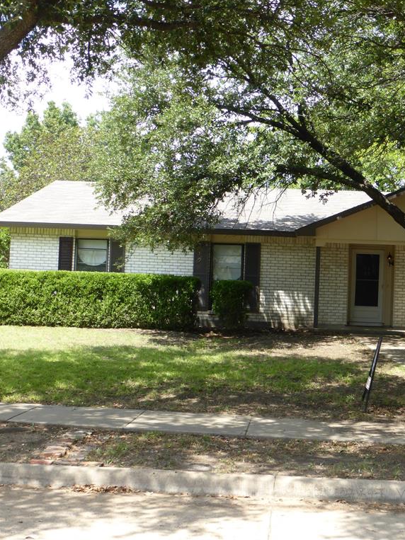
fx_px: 733
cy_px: 269
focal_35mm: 47
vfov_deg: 40.4
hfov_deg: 30.4
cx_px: 295
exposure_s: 1/250
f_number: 3.7
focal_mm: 6.1
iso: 100
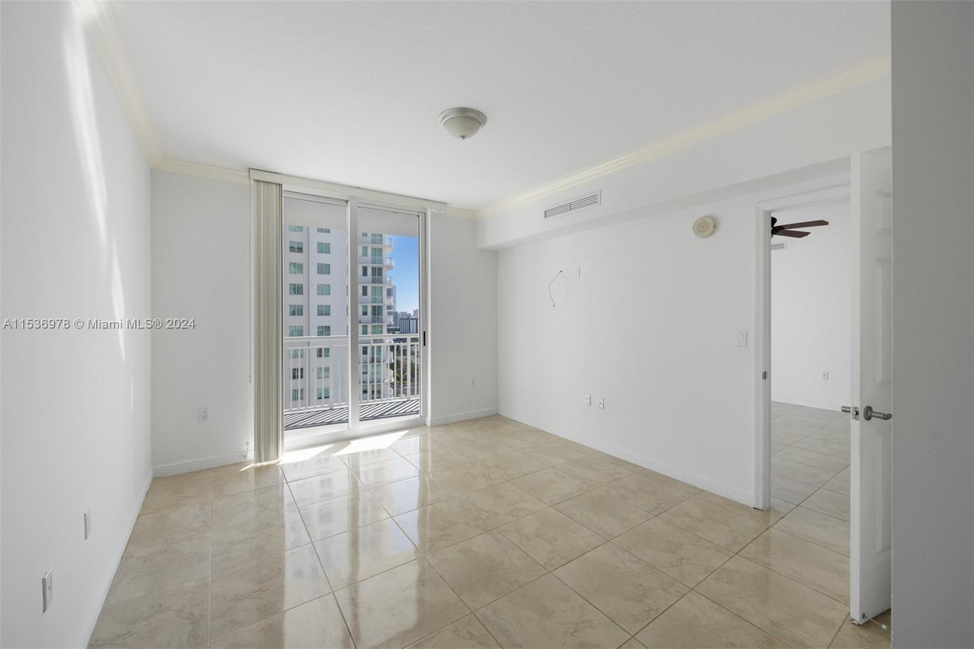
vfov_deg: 81.2
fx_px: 379
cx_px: 487
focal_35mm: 14
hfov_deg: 104.3
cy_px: 324
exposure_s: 1/50
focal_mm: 14
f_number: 7.1
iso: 250
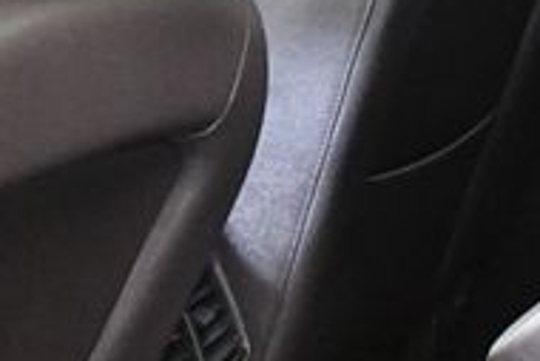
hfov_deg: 16.9
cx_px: 205
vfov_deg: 11.3
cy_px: 159
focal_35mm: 121
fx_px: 1816
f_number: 3.5
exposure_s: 1/60
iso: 8000
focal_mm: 18
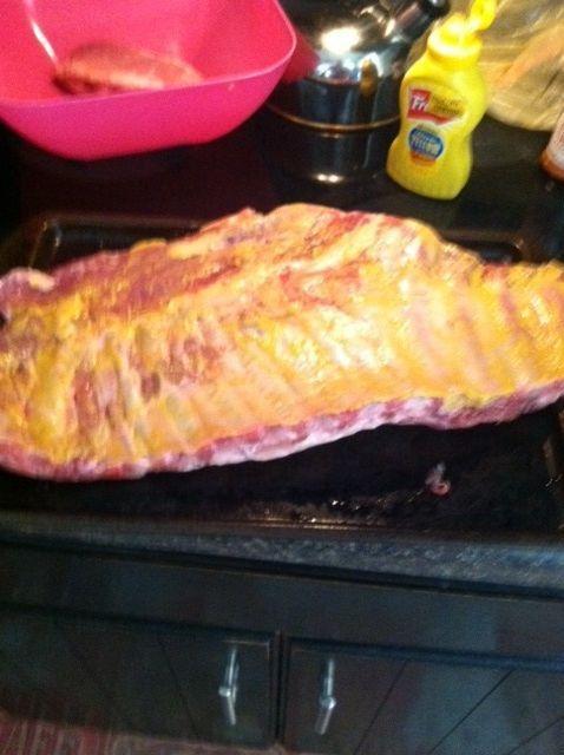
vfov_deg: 52.7
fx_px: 762
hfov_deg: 40.6
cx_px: 282
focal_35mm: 35
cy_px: 378
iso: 800
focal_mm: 3.85
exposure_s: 1/15
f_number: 2.8
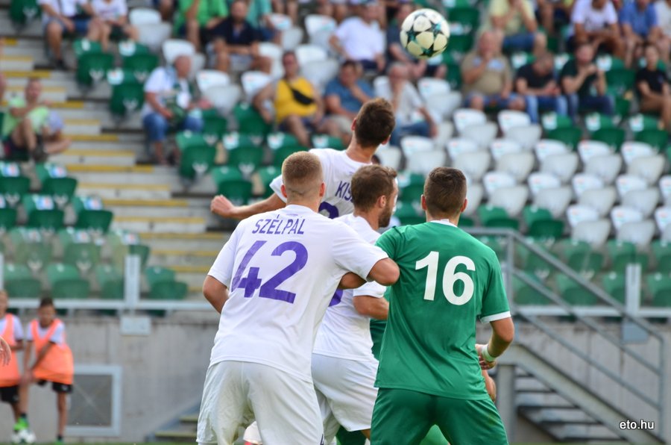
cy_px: 222
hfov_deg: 5.1
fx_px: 7533
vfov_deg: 3.4
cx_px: 336
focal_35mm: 405
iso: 640
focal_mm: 270
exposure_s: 1/500
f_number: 5.6
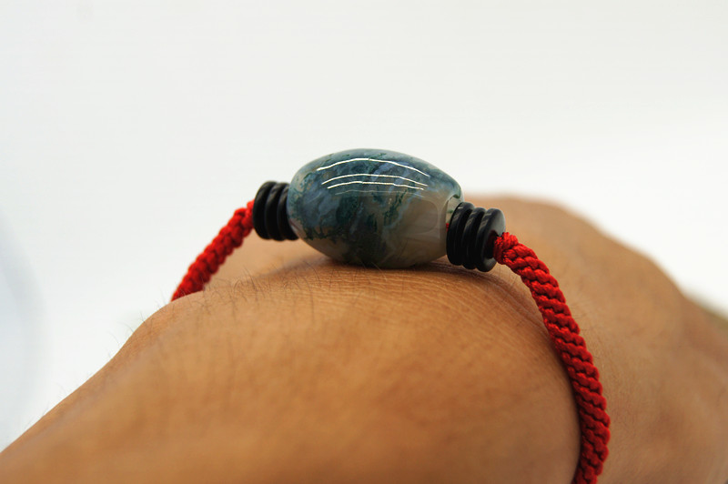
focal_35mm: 60
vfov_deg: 22.6
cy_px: 242
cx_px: 364
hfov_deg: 33.4
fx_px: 1212
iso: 200
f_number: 6.3
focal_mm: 40
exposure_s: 1/160
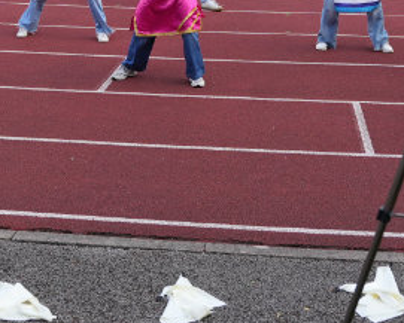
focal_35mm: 85
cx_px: 154
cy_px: -83
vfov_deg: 17.1
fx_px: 1017
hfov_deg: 22.4
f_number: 2.8
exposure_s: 1/640
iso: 250
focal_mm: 24
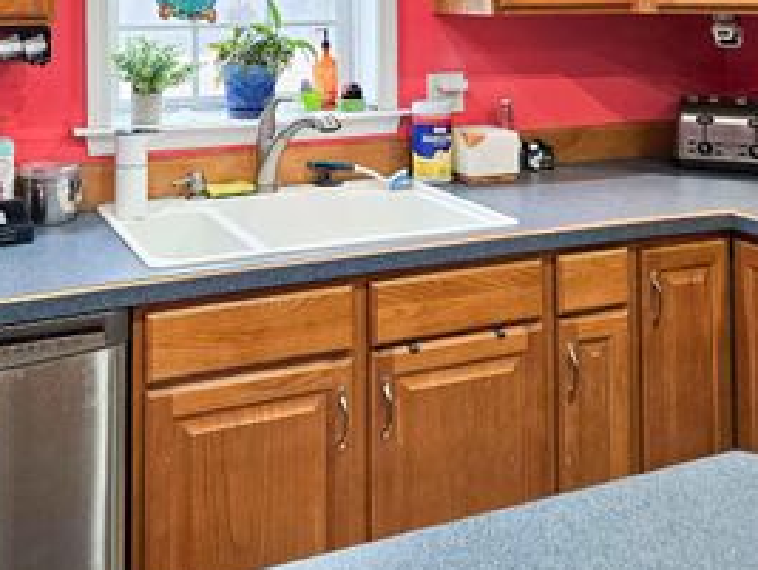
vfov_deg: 32.6
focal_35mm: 43
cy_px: 98
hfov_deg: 43.6
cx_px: 315
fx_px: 943
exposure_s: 1/120
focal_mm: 5.4
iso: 320
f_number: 1.8
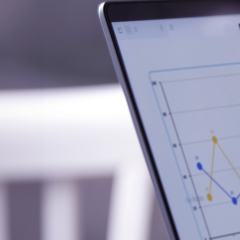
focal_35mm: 325
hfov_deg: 5.3
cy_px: 199
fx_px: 2549
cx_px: 452
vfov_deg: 5.4
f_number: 2.8
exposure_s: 1/15
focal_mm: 99
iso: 320
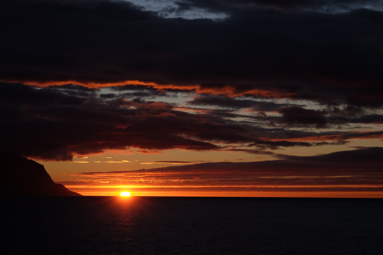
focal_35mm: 90
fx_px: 957
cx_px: 192
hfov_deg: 22.6
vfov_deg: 15.2
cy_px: 128
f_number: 11
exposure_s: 1/640
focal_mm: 60
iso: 800
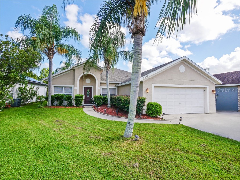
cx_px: 120
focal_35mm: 16
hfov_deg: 94.5
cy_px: 90
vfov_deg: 78.1
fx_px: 111
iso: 200
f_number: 7.1
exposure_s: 1/320
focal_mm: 8
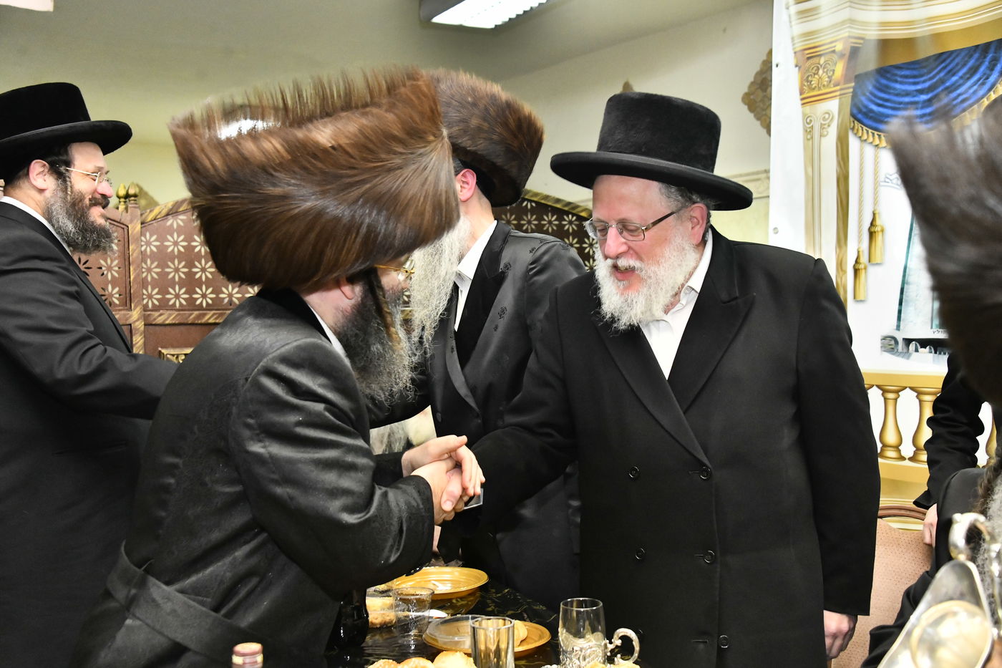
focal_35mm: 45
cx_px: 501
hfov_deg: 43.6
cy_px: 334
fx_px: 1252
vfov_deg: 29.9
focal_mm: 45
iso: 3200
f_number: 5.6
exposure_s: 1/100
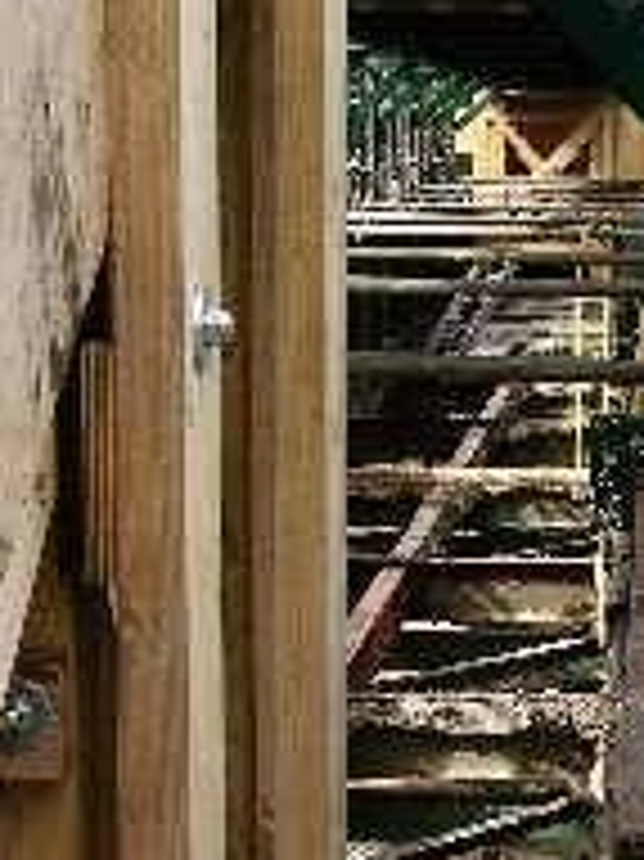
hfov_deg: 11.3
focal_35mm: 129
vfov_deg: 15.3
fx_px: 3203
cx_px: 761
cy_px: 597
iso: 50
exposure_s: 1/72.7
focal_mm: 10.7
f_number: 5.8
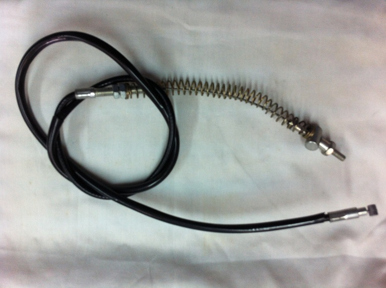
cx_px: 193
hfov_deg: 52.7
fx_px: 390
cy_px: 144
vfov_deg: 40.6
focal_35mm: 35
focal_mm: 3.85
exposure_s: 1/17
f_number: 2.8
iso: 125
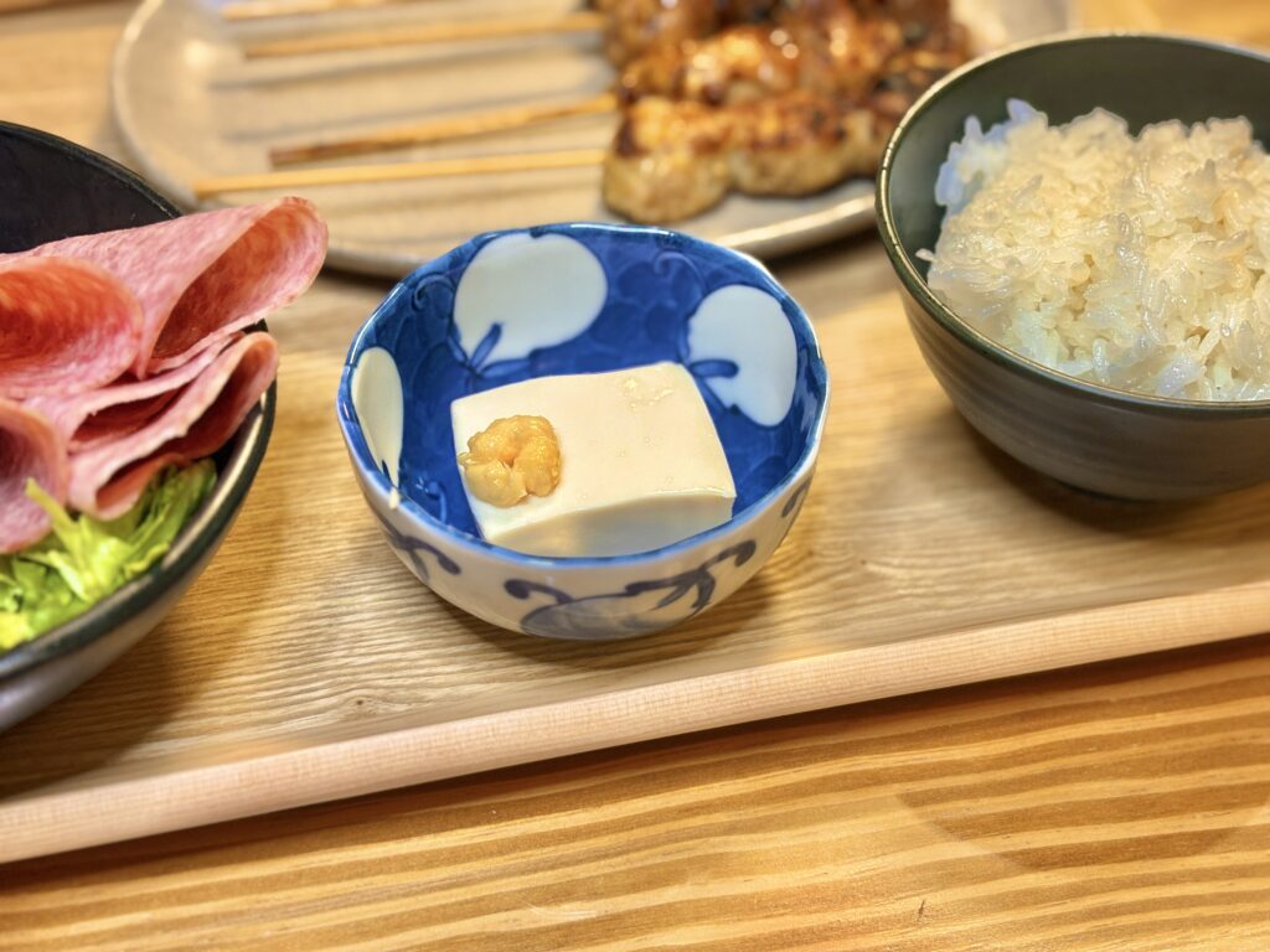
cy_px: 476
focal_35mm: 52
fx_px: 1908
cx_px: 635
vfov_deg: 28.0
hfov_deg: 36.8
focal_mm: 5.96
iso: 125
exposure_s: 1/60
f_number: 1.6
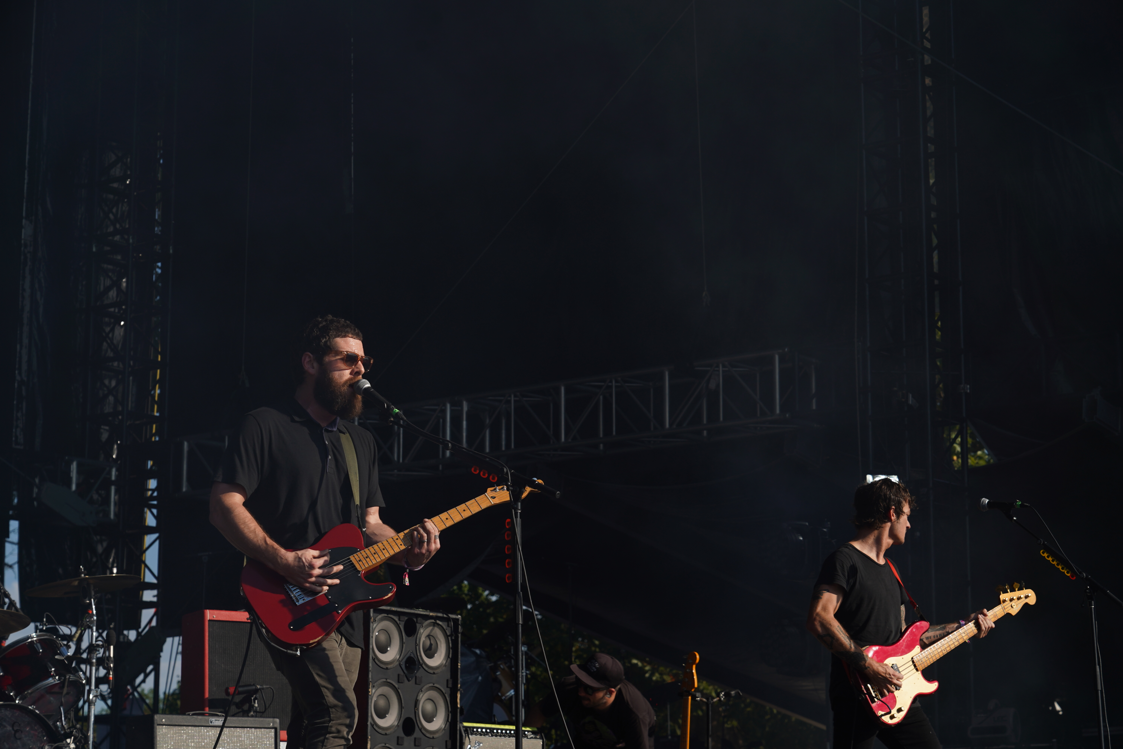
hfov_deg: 23.9
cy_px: 374
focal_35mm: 85
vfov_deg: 16.1
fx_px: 2651
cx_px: 562
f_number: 8
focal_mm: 85
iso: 100
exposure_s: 1/400
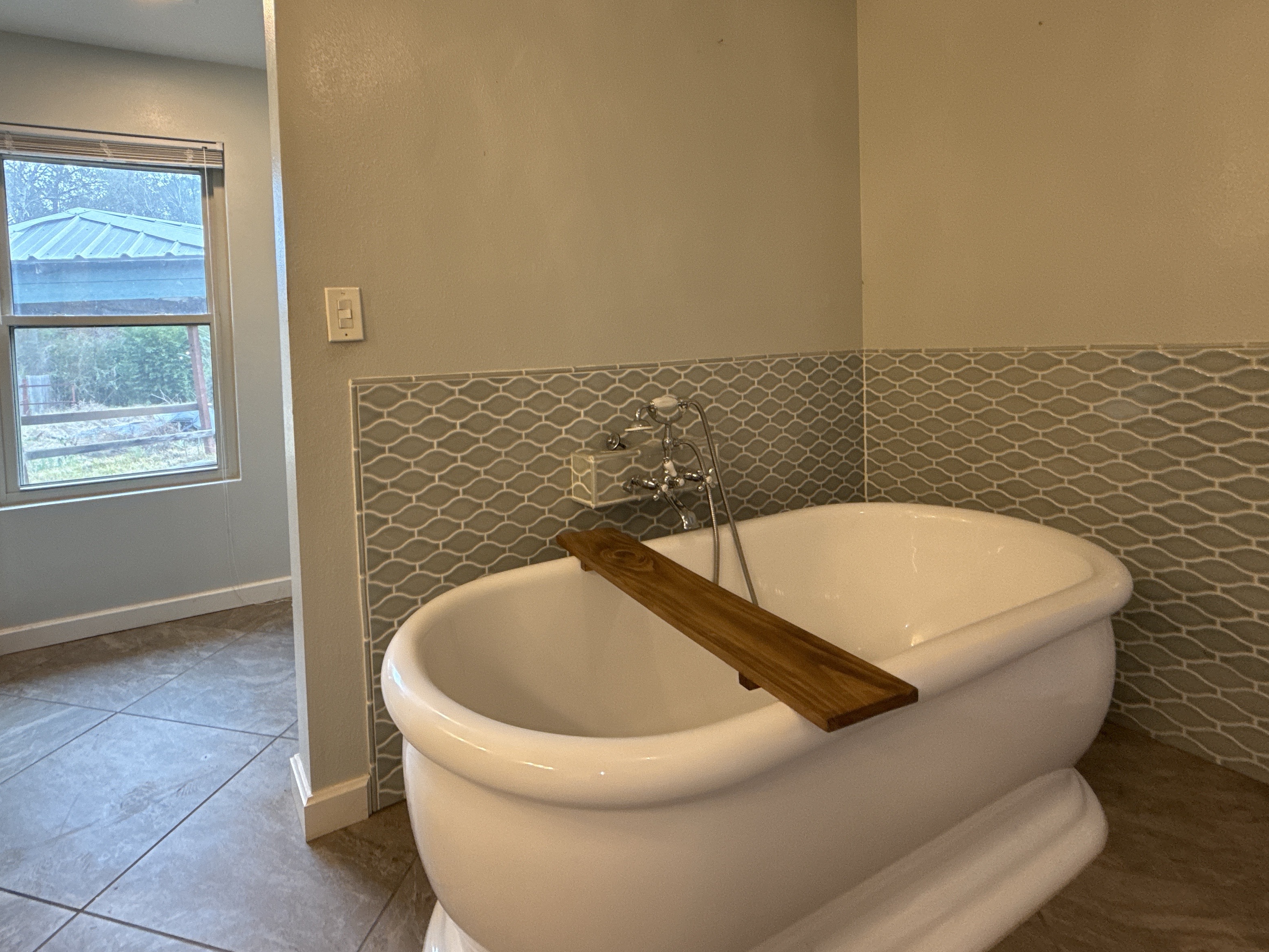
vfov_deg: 70.7
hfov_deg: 87.1
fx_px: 660
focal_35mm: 18
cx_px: 533
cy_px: 372
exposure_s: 1/99
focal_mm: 2.22
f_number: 2.2
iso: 320
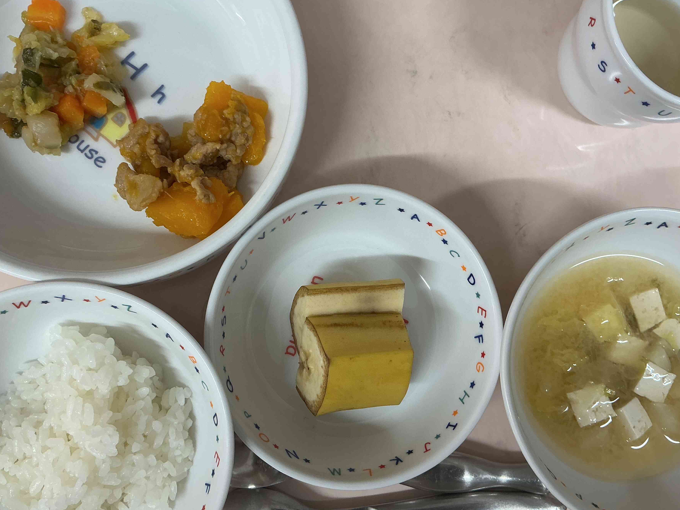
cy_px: 255
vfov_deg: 42.9
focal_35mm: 33
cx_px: 331
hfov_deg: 55.3
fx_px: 648
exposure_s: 1/60
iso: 40
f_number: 1.8
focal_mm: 3
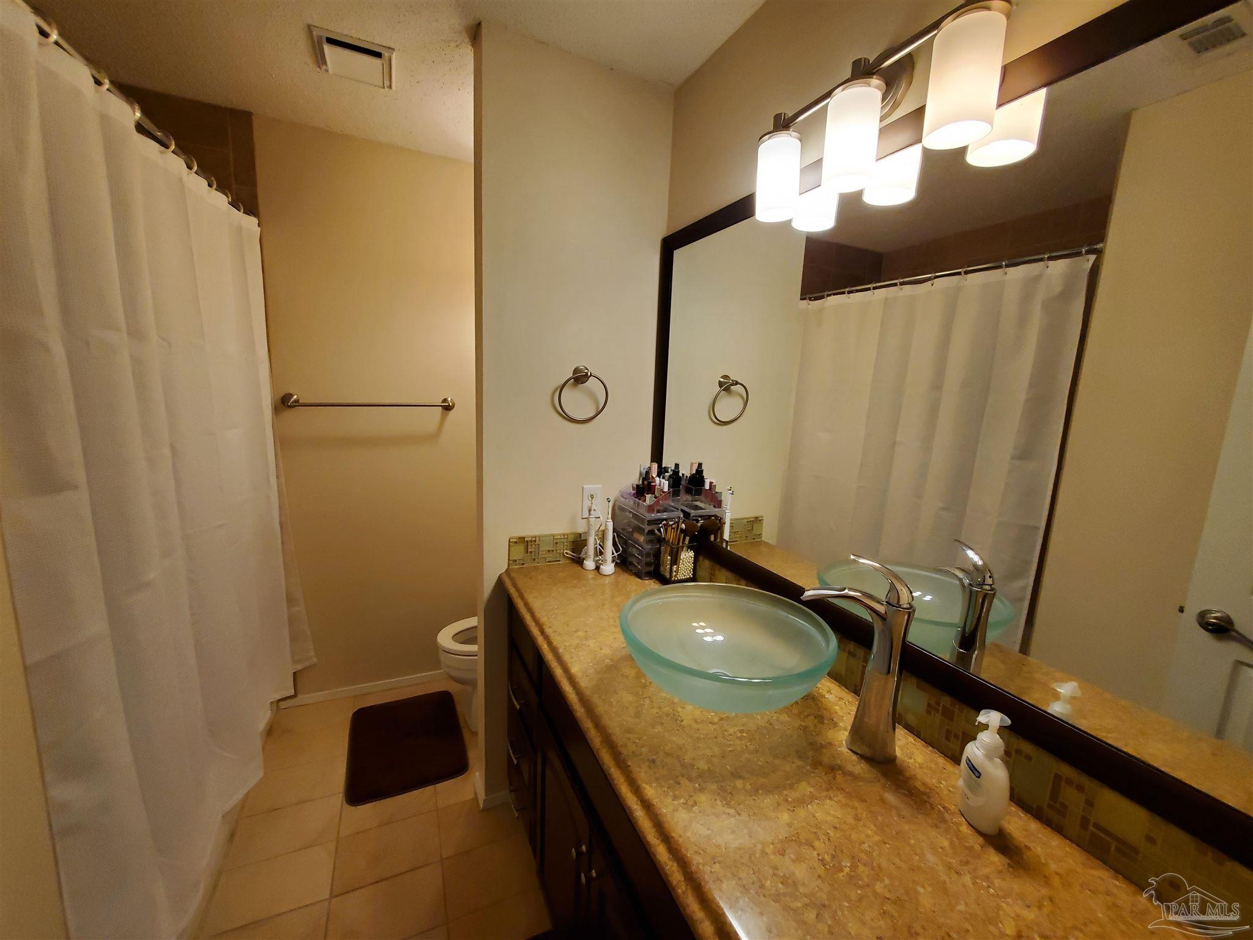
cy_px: 470
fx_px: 471
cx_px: 626
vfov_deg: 89.9
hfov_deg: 106.2
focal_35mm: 13
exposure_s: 1/59
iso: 200
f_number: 2.2
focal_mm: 1.8
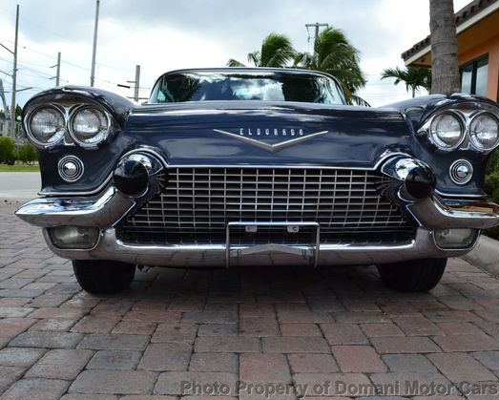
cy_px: 203
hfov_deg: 57.1
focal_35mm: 31
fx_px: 458
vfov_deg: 47.1
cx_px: 260
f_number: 10
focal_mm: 18
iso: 400
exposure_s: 1/320
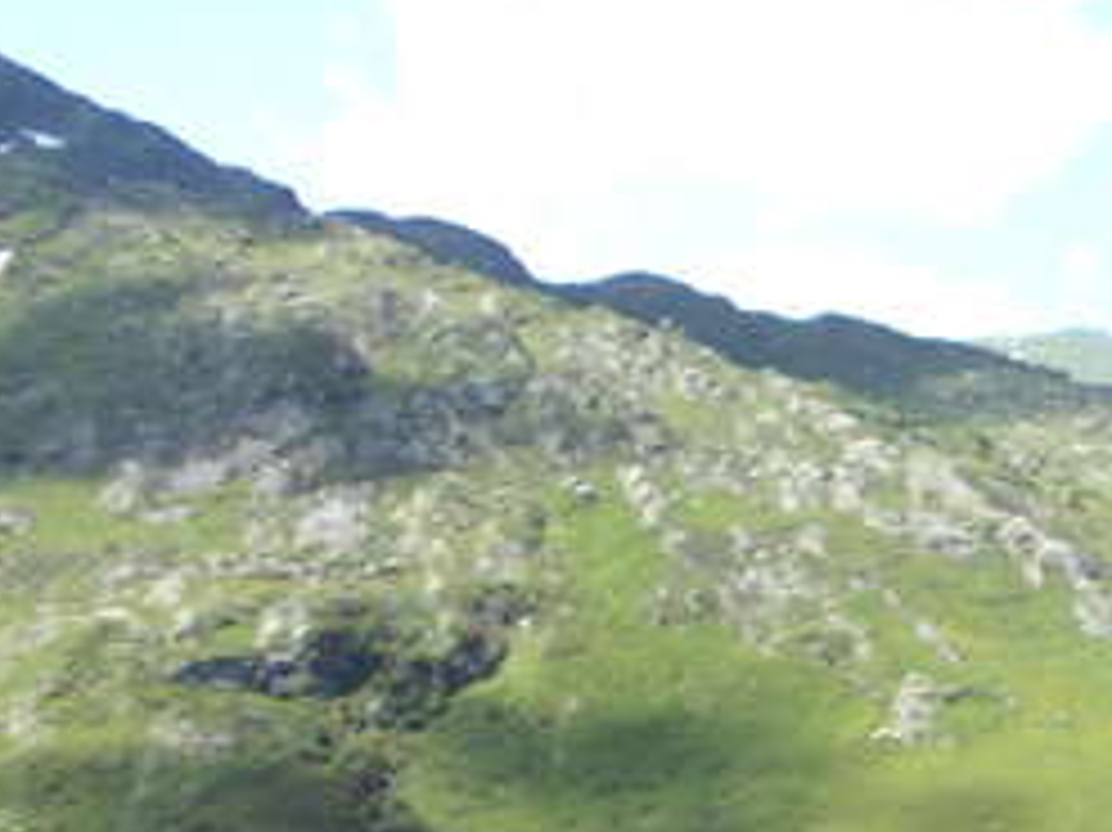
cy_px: 810
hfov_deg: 25.8
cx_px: 1315
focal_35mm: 68
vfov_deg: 21.0
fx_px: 2183
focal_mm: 4
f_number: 5.4
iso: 80
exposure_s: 1/160
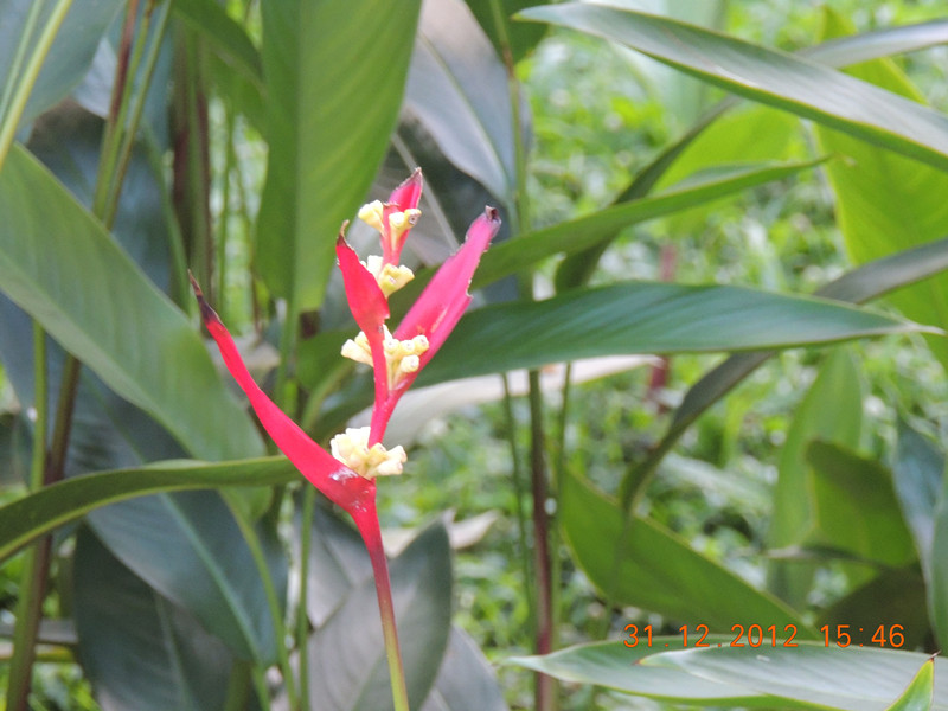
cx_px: 474
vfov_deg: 5.0
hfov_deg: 6.6
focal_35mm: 300
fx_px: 8216
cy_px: 356
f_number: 4.8
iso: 800
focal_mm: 53.5
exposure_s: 1/15
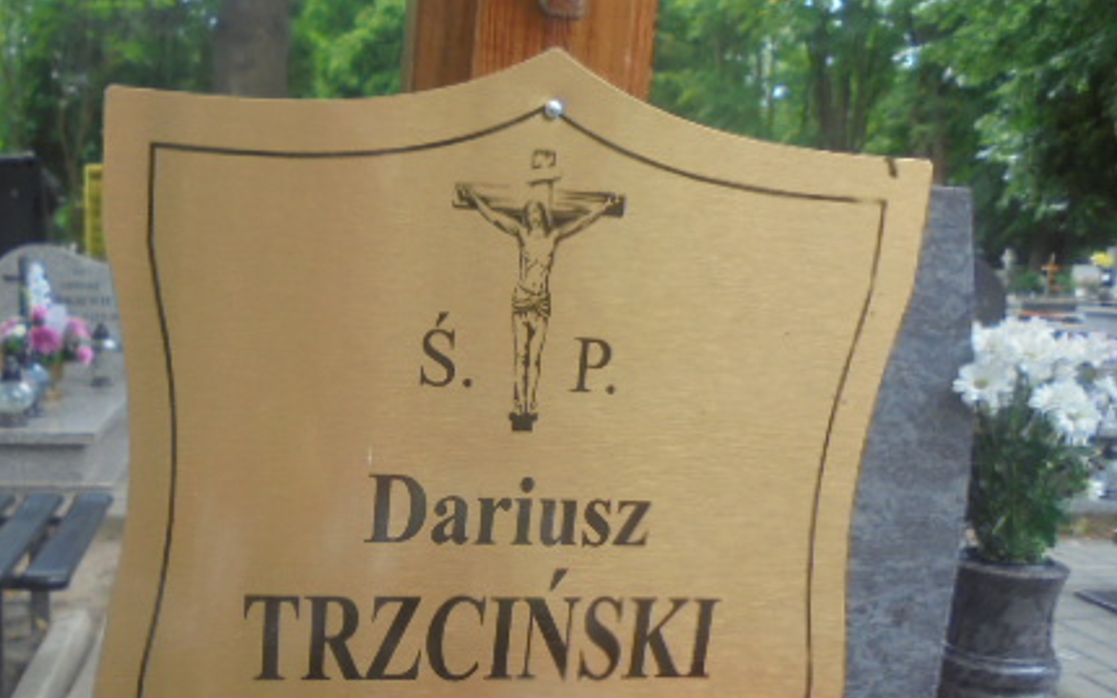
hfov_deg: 47.5
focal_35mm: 41
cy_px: 457
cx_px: 384
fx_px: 1248
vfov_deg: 31.1
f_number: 3.5
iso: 100
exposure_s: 1/60
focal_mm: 4.6
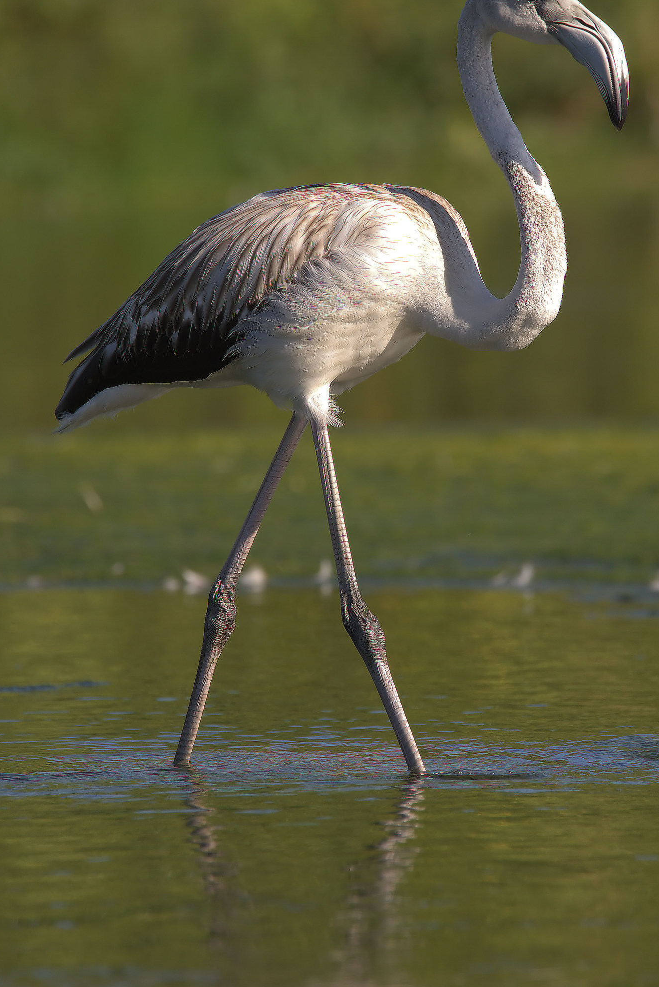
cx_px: 387
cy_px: 401
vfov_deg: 2.8
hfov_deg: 1.9
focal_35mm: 728
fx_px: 19974
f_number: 11
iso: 500
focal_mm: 600
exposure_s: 1/640
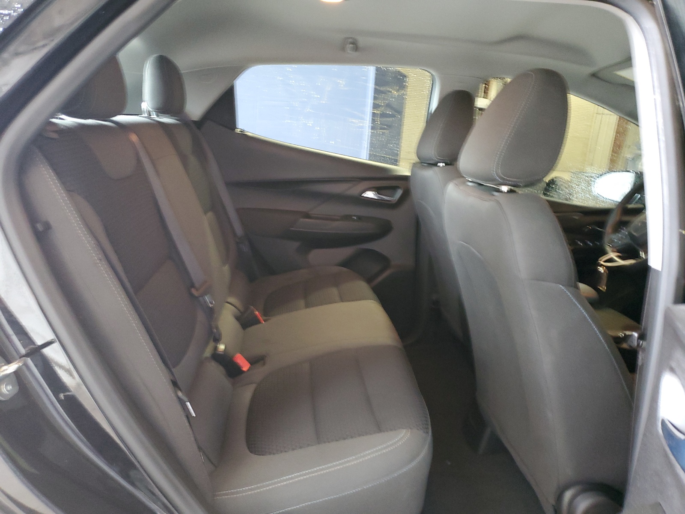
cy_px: 257
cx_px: 342
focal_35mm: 26
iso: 293
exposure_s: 1/17
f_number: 1.5
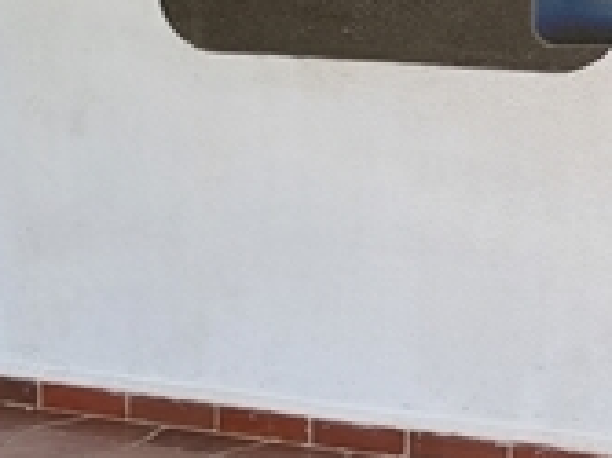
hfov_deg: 16.1
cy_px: -37
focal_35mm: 112
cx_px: 927
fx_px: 1979
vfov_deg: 13.0
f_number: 1.8
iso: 50
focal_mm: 5.4
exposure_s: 1/218
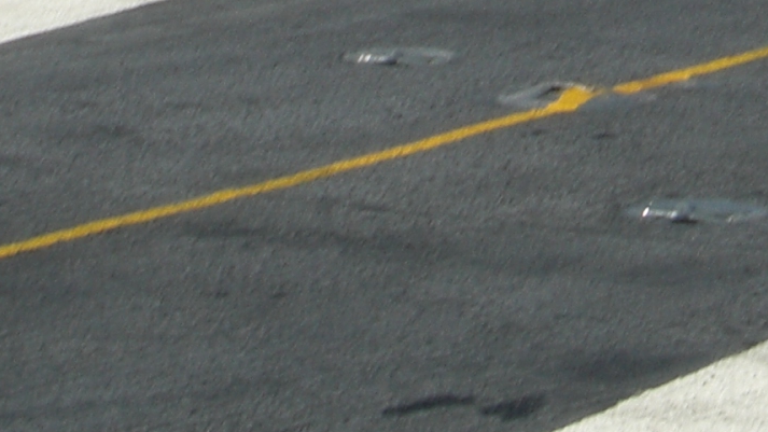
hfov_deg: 6.9
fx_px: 6374
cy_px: -530
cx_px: 4
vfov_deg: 3.8
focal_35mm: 313
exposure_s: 1/200
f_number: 4.4
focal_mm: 16.6
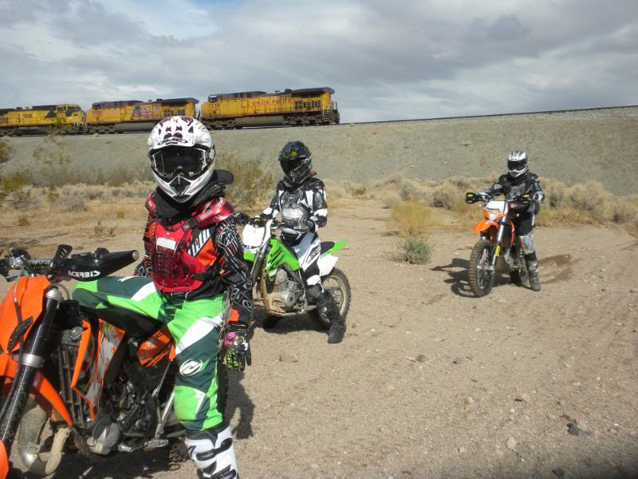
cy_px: 240
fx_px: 682
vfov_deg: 38.7
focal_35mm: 37
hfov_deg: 50.1
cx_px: 319
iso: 90
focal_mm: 6.6
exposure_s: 1/280
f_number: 10
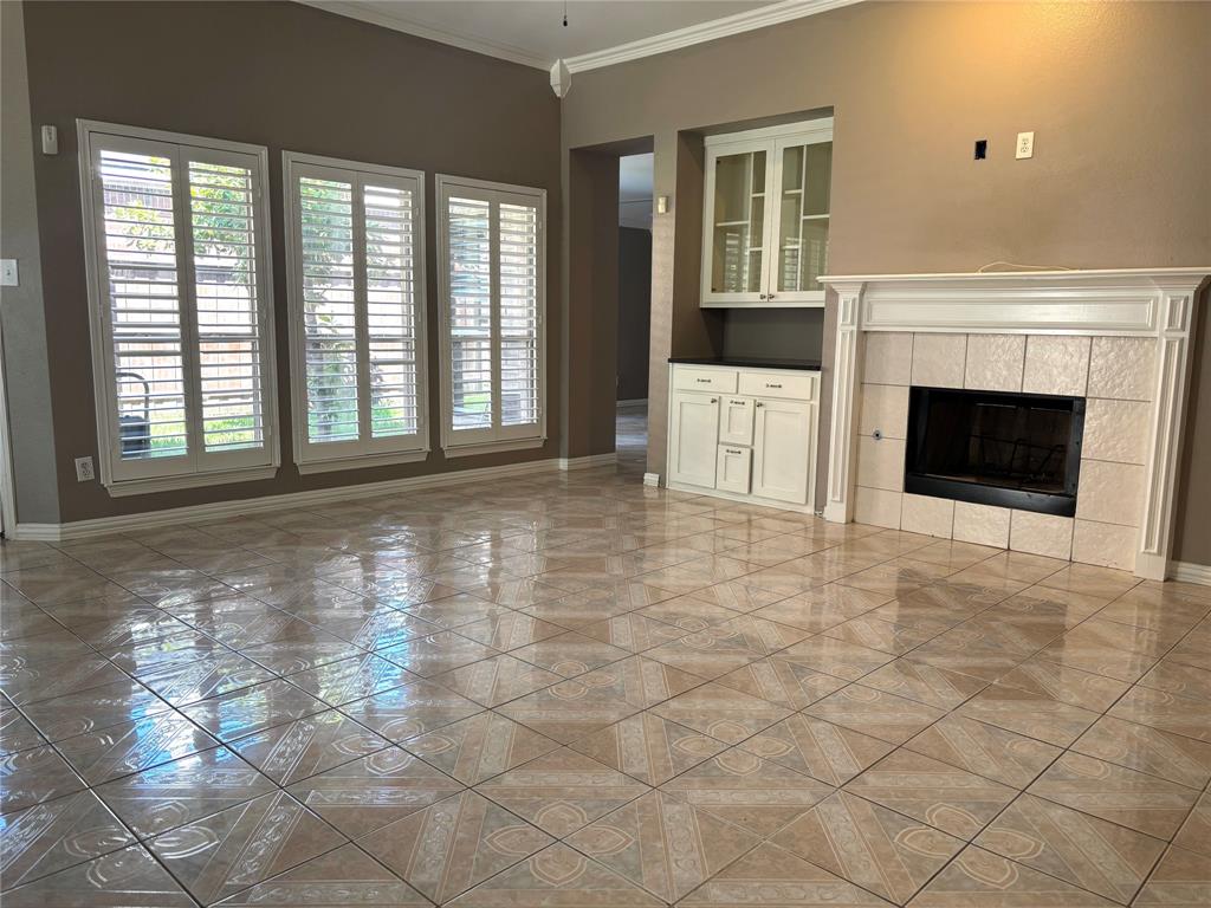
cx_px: 606
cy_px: 454
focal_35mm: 26
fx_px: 910
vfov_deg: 53.1
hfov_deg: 67.3
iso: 64
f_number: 1.6
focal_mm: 5.96
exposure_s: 1/60
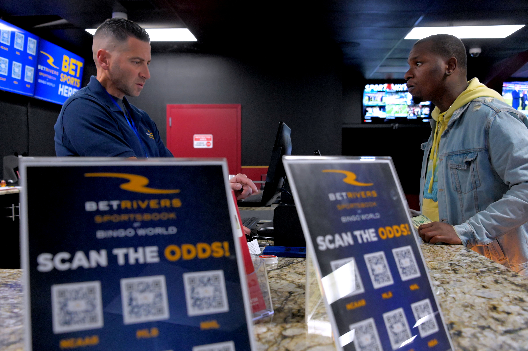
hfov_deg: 53.2
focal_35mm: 36
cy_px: 176
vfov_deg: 36.8
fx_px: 528
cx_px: 264
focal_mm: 36
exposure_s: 1/160
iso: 10000
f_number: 5.6
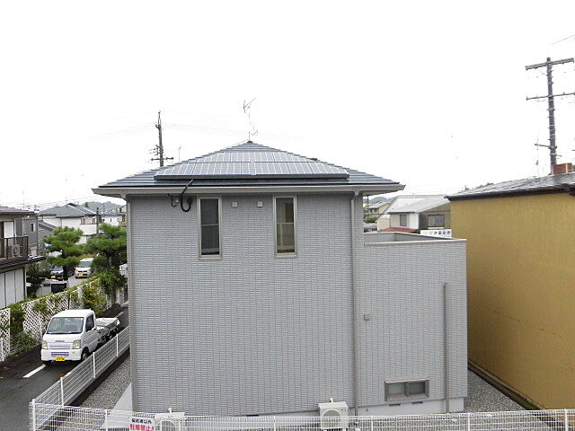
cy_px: 216
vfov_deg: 56.8
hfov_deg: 71.6
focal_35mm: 24
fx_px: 399
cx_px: 288
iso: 100
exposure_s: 1/160
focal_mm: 4.3
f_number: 3.1
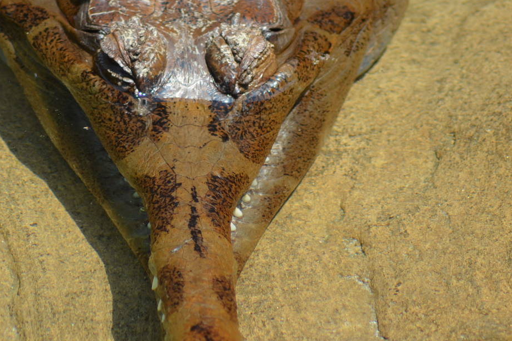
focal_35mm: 469
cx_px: 209
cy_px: 230
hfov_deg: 4.4
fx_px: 6671
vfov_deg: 2.9
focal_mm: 180
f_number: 5
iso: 400
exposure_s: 1/1600
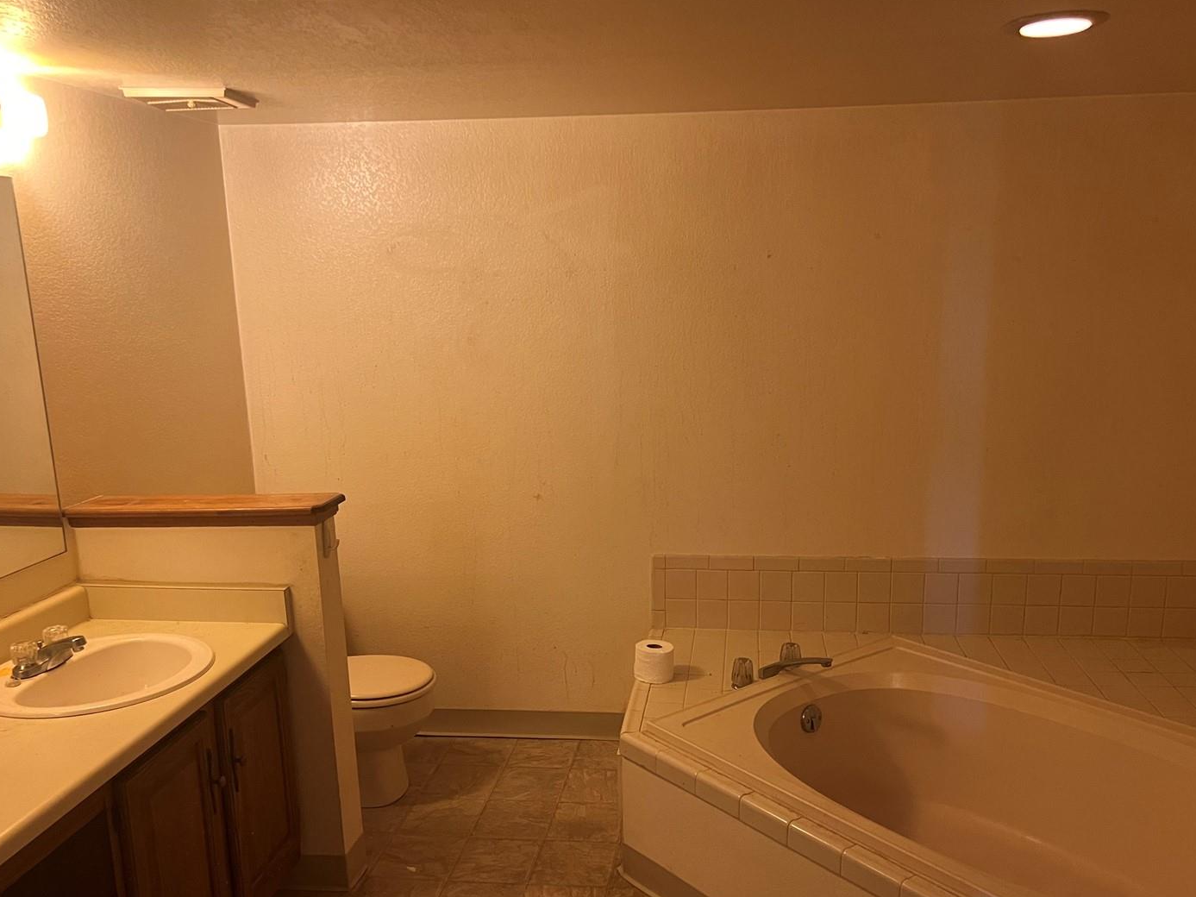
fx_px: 1036
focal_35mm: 30
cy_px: 498
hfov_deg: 59.9
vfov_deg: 46.7
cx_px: 642
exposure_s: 1/60
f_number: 1.5
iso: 320
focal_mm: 5.7
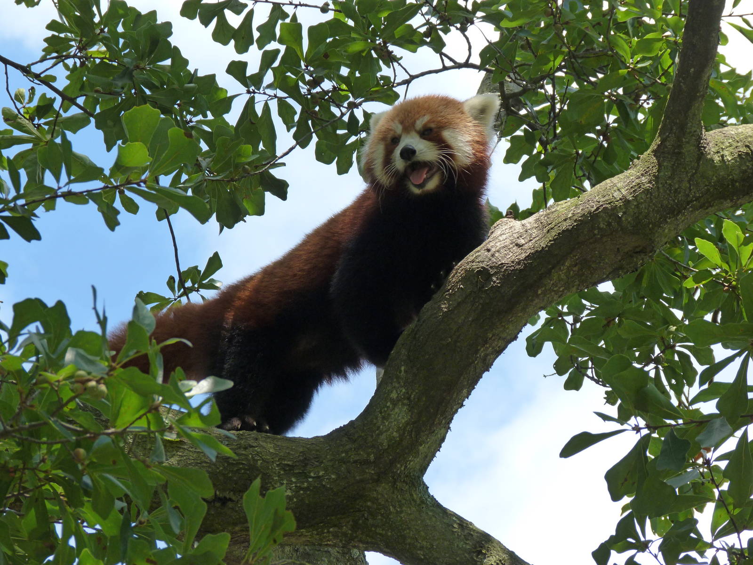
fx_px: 3024
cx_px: 376
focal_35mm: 139
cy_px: 282
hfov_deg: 14.2
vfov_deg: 10.7
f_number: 4.5
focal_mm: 25
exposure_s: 1/200
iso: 125
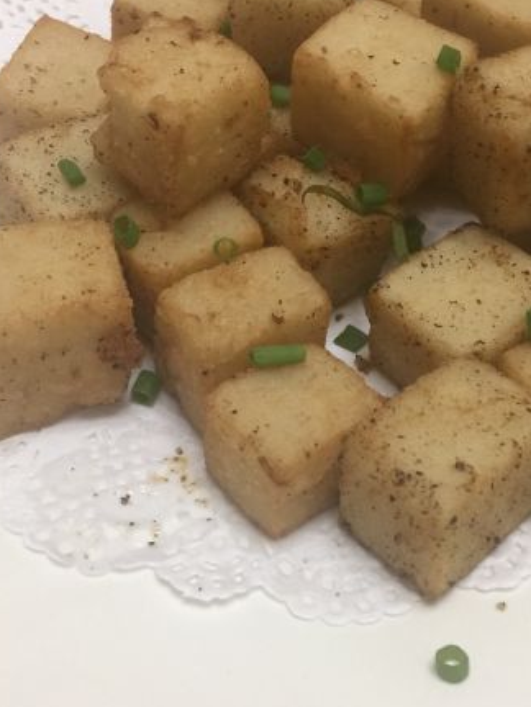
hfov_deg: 30.8
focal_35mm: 47
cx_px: 309
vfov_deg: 40.4
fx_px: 961
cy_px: 322
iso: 80
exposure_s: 1/17
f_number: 2.2
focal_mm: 4.15
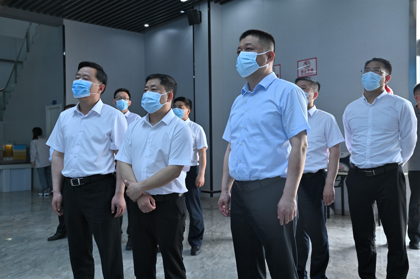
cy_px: 140
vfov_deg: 35.0
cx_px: 210
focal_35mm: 38
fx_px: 443
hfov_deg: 50.7
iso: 250
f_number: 5
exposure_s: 1/100
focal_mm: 38
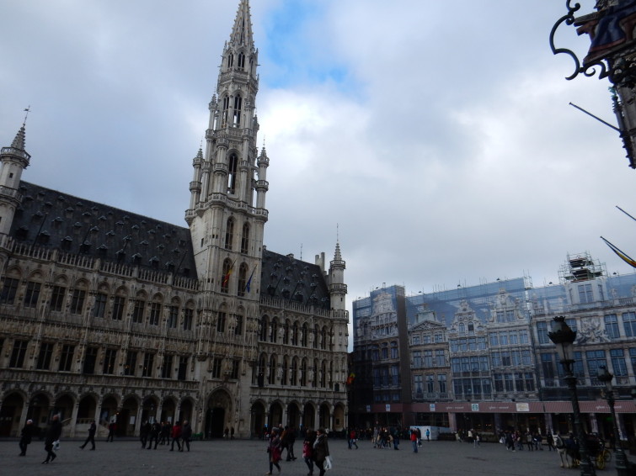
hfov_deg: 69.4
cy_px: 238
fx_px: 459
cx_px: 318
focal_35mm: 25
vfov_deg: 54.9
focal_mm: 4.5
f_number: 3.7
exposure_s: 1/800
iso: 125
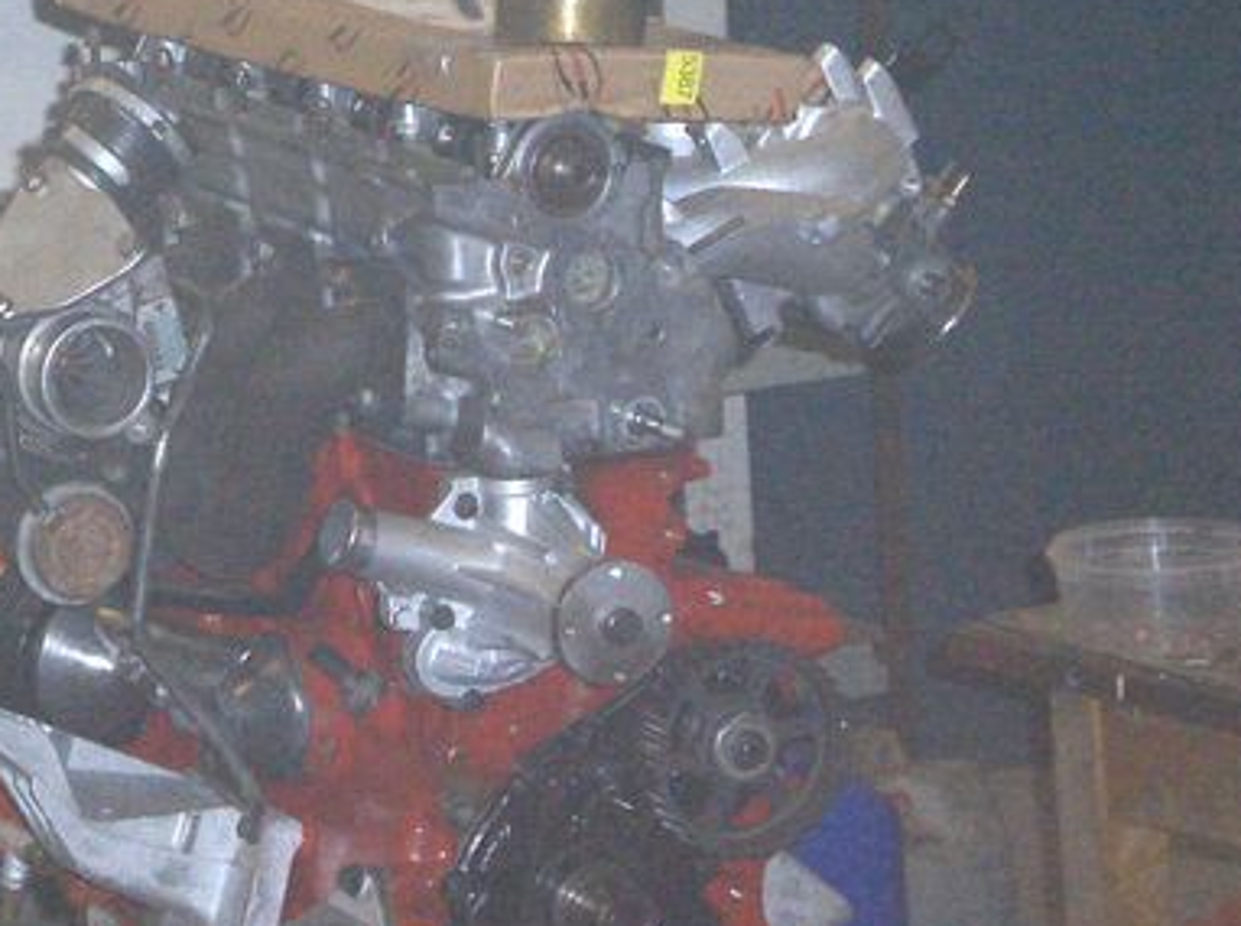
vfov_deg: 10.3
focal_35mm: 144
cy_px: 604
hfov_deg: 13.7
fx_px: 5153
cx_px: 354
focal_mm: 17.7
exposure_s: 1/108
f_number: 4
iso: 200
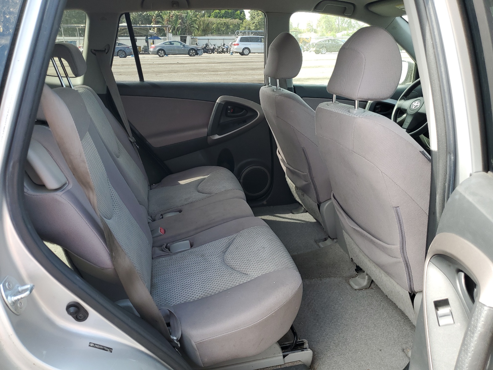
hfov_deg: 67.3
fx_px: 370
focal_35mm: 26
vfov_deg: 53.1
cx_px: 246
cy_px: 185
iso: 50
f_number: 1.5
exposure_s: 1/312
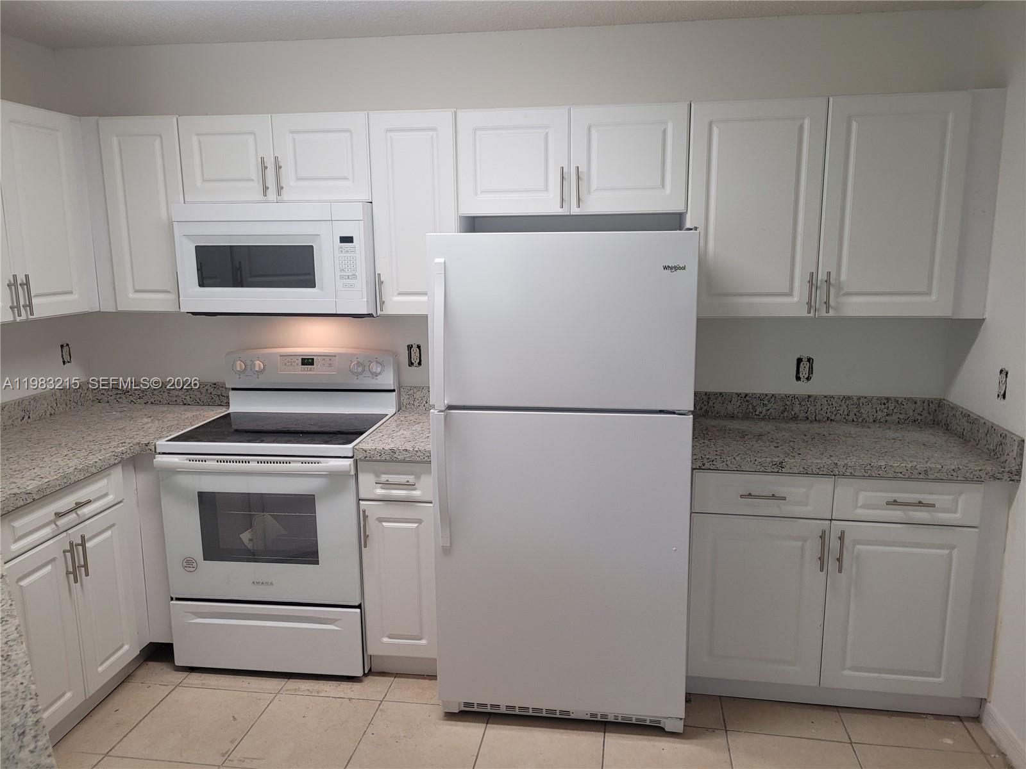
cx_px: 513
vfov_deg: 53.1
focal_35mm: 26
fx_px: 771
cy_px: 384
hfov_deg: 67.3
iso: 125
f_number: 1.8
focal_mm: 5.4
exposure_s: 1/120
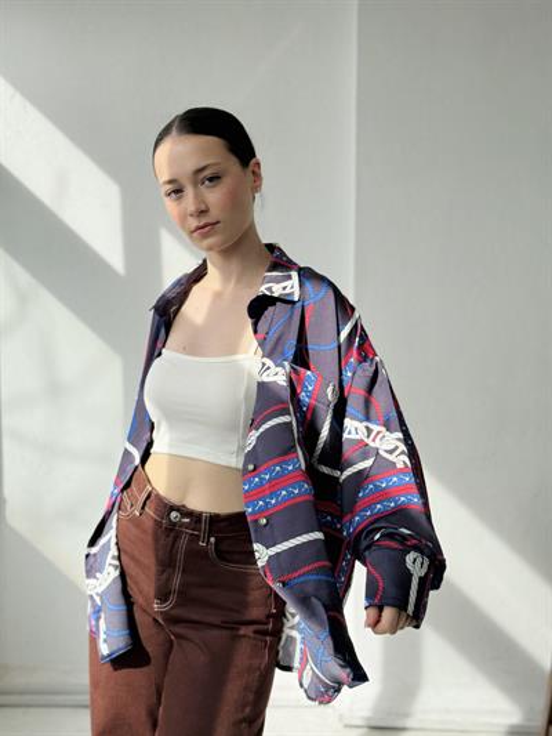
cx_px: 276
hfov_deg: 30.3
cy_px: 368
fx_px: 1020
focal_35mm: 48
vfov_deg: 39.6
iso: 64
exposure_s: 1/1869
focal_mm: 6.76
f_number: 1.78
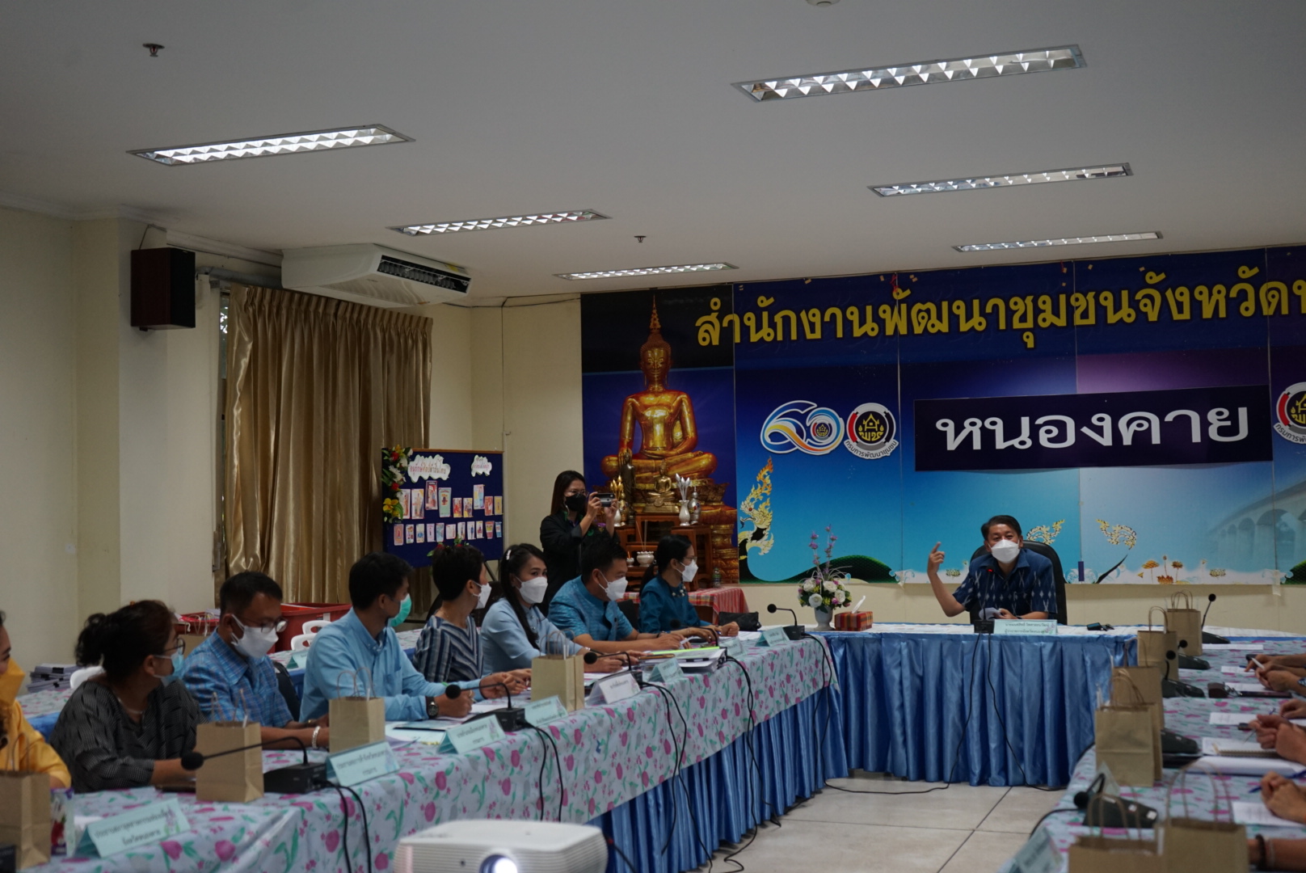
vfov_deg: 31.2
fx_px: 1561
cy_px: 436
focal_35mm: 43
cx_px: 653
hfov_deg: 45.4
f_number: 4.5
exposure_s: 1/160
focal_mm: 43
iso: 1000
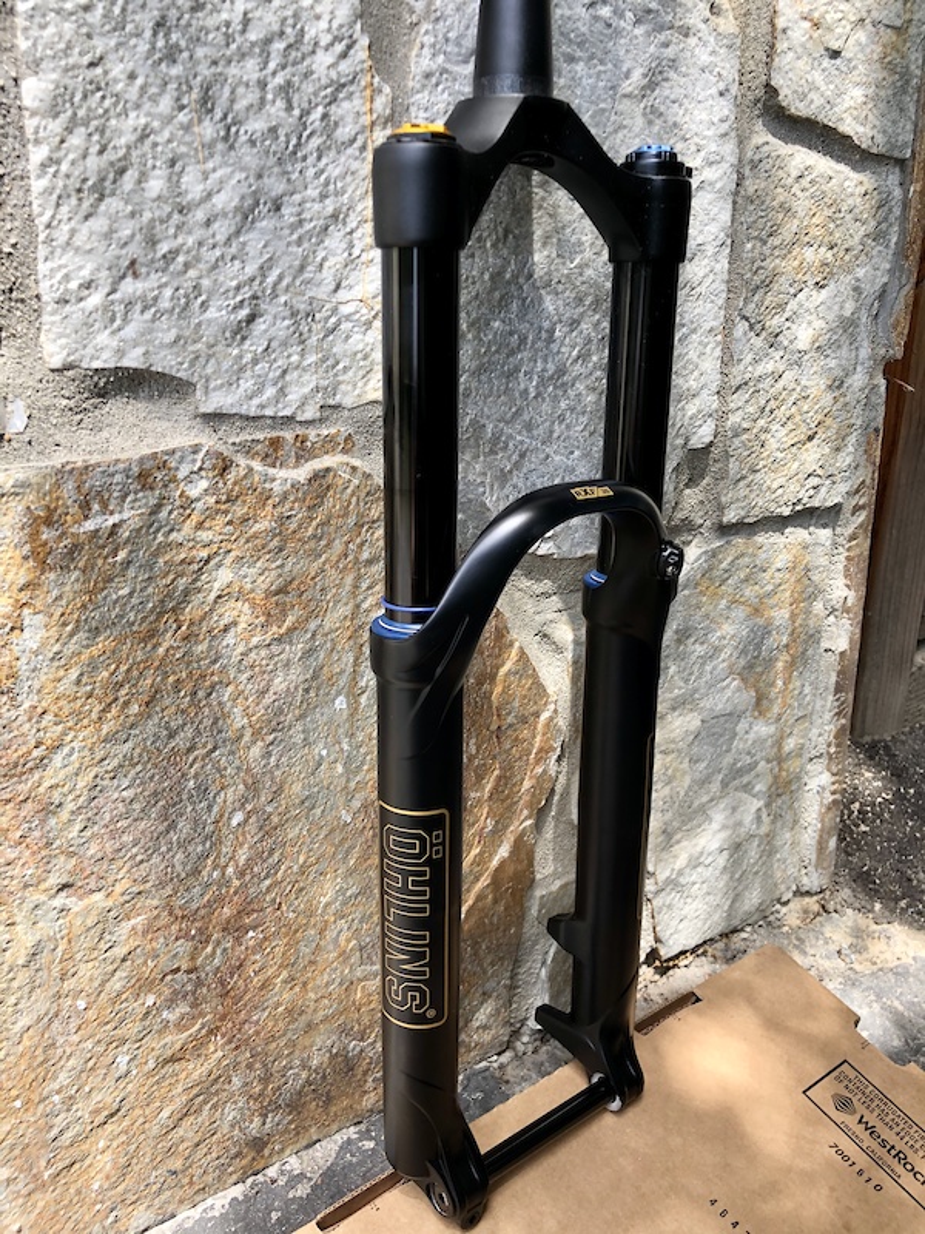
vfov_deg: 63.4
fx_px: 998
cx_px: 462
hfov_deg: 49.7
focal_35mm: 28
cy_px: 617
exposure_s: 1/148
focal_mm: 4
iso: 20
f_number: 1.8
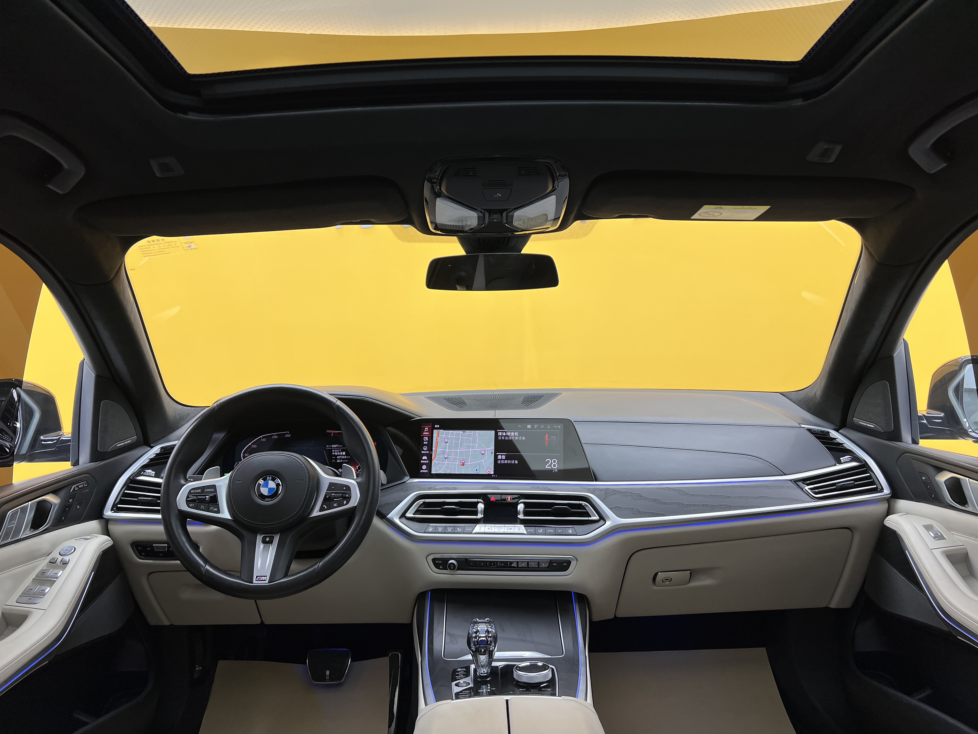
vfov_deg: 53.1
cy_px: 367
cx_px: 489
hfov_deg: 67.3
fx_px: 735
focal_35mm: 26
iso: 64
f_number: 1.5
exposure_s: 1/100
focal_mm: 5.7
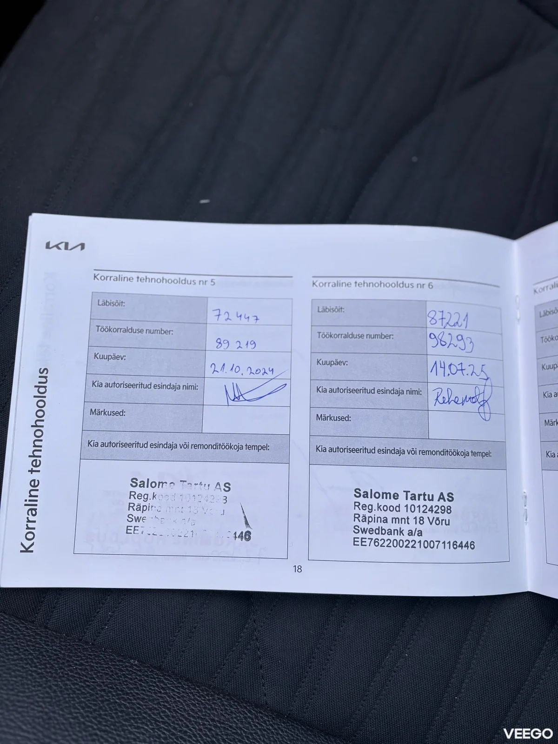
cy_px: 372
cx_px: 279
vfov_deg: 67.3
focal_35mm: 26
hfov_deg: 53.1
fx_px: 559
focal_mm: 5.96
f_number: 1.6
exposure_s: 1/121
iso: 64
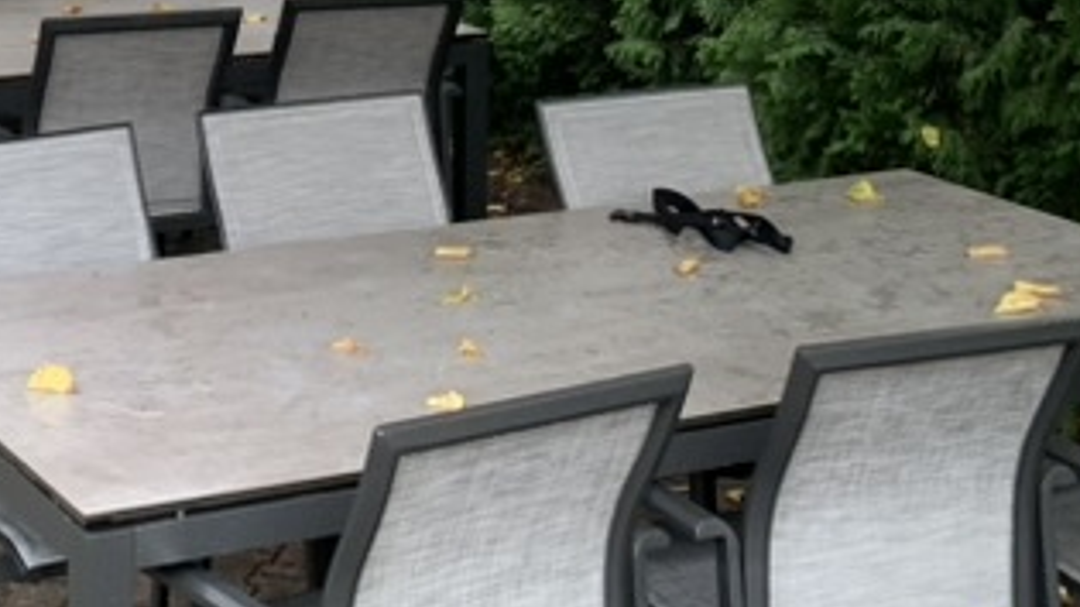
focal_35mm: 92
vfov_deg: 12.2
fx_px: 2634
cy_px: -449
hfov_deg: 22.9
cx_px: 247
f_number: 1.8
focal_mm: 4.25
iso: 40
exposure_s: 1/121
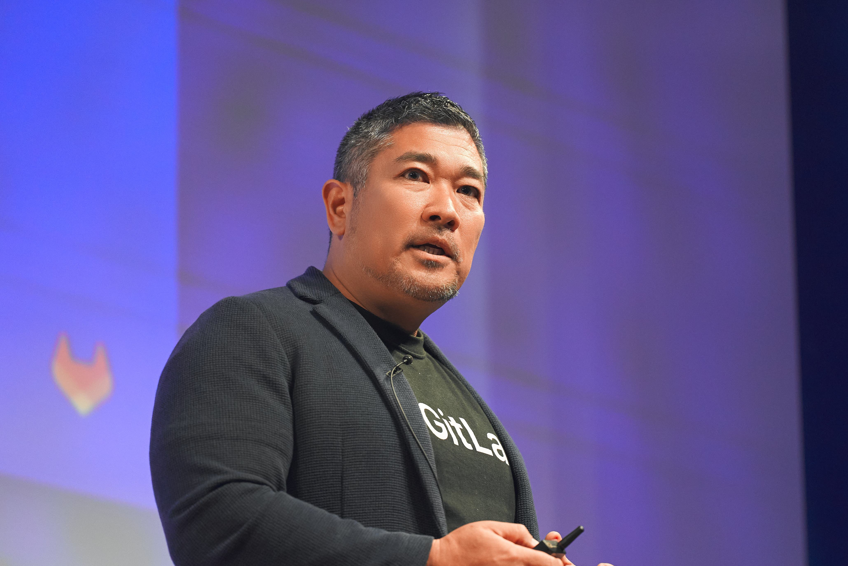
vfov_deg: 6.9
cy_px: 283
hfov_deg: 10.3
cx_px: 424
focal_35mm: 200
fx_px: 4714
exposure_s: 1/320
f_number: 2.8
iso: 4000
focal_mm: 200
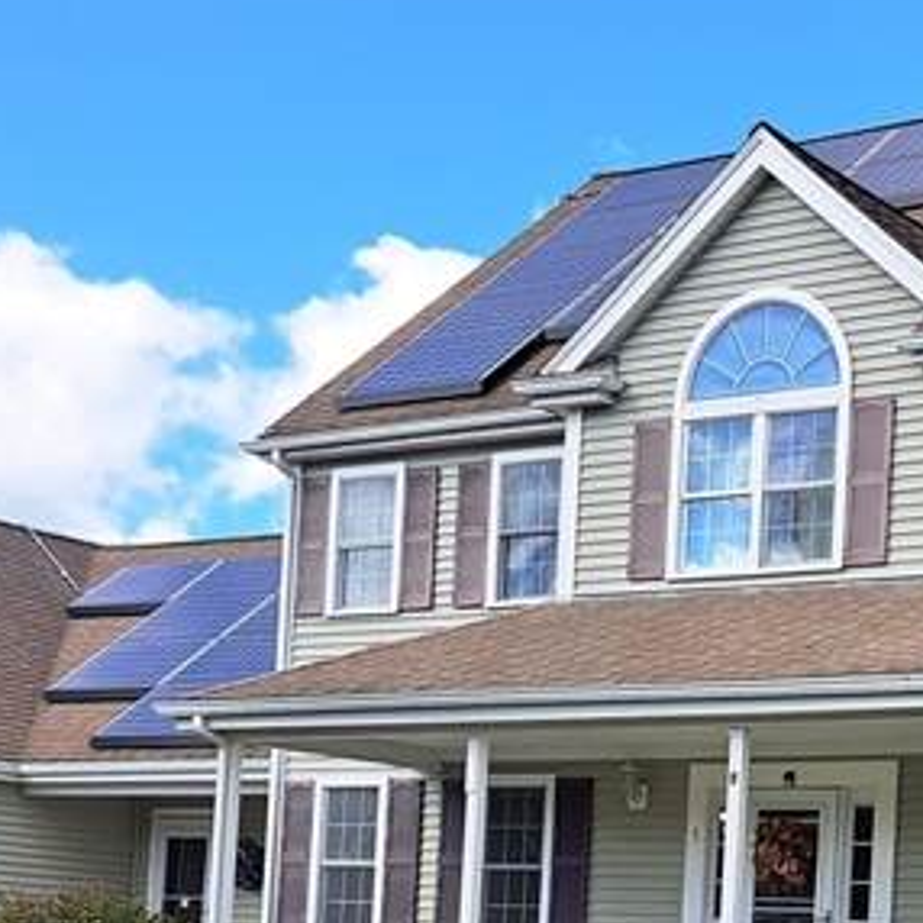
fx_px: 2293
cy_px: 878
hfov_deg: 22.1
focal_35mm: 76
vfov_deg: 22.1
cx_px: 858
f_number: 1.8
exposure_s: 1/765
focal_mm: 5.23
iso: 50
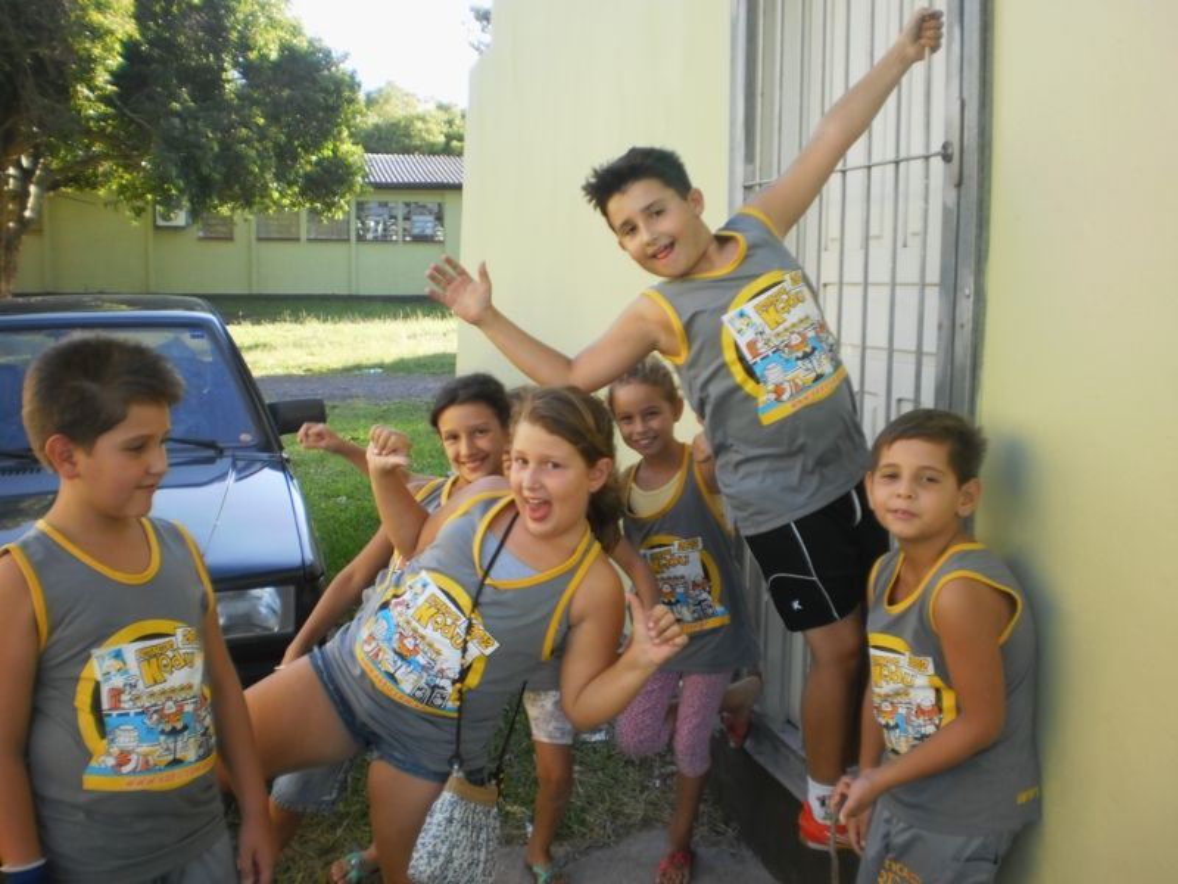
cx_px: 589
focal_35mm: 36
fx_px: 1225
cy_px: 442
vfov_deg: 39.7
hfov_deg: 51.4
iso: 100
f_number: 3.1
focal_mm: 6.3
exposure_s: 1/125
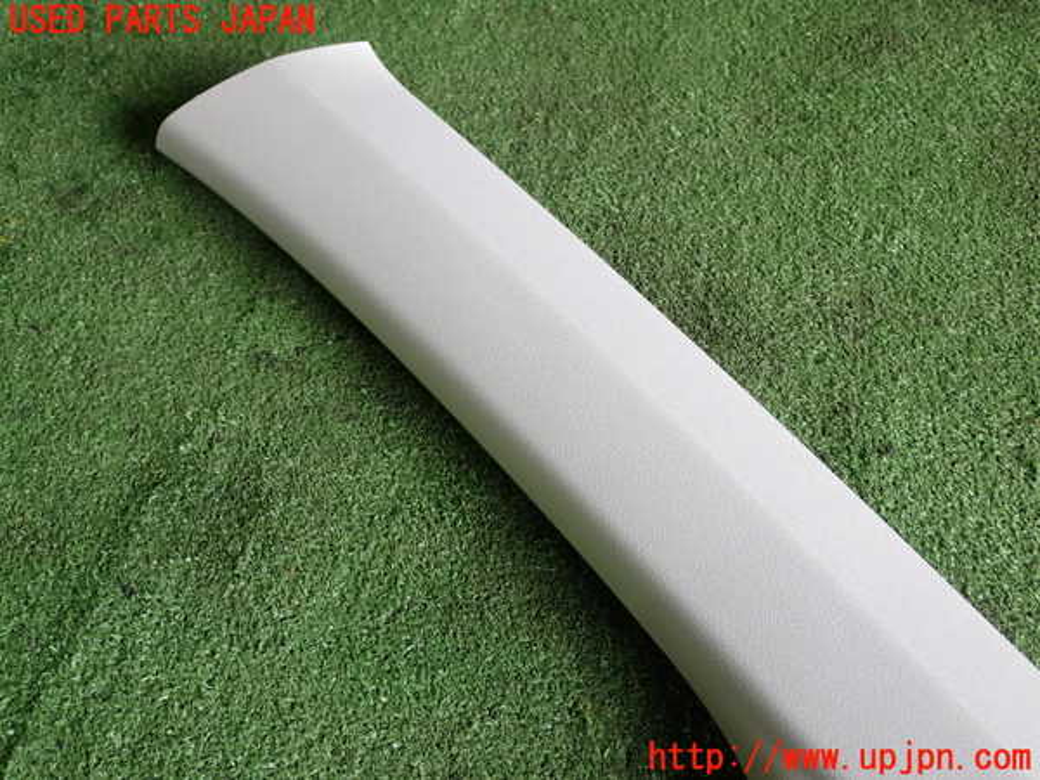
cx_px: 520
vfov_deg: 35.1
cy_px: 390
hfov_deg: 45.8
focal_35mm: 41
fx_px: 1232
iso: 200
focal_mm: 7.31
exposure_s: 1/40
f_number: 2.8
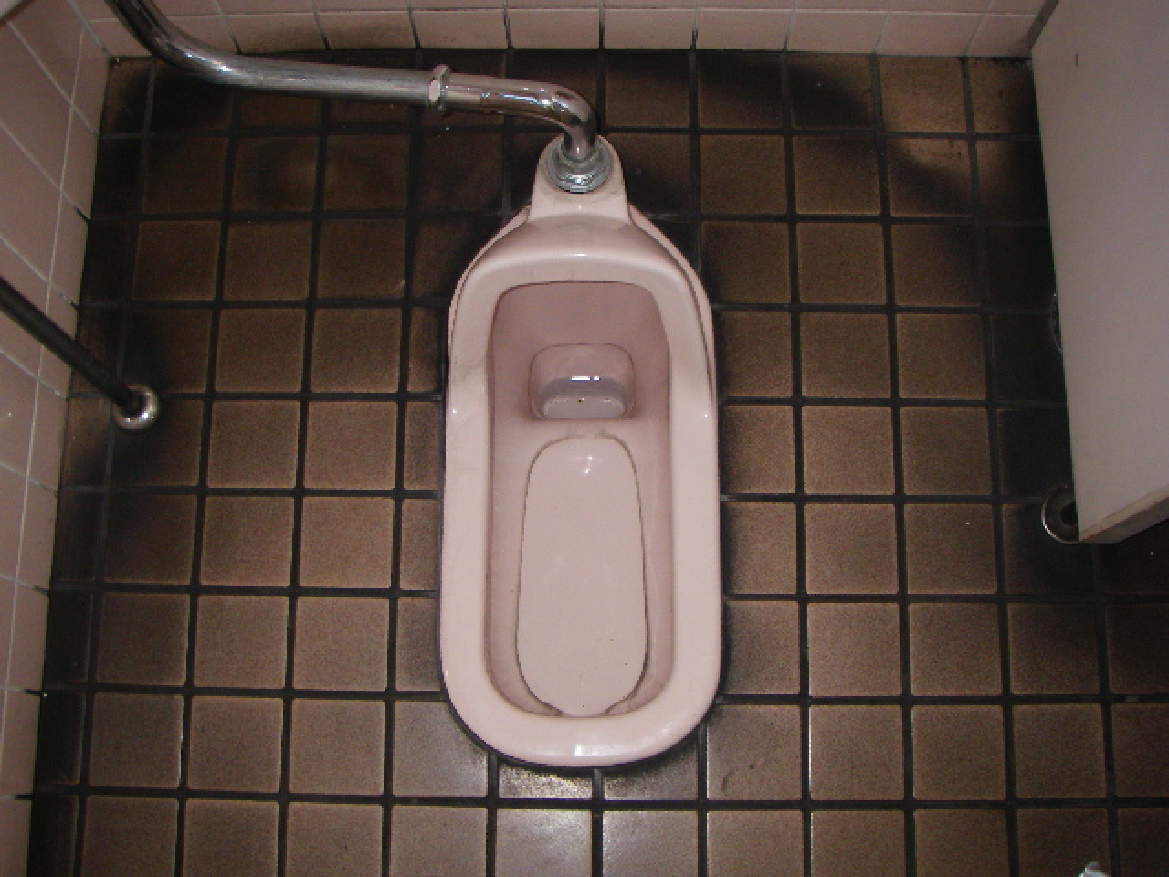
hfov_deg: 49.0
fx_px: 1283
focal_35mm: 38
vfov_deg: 37.7
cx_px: 584
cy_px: 438
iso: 160
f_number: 3.3
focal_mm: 6.3
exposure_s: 1/40
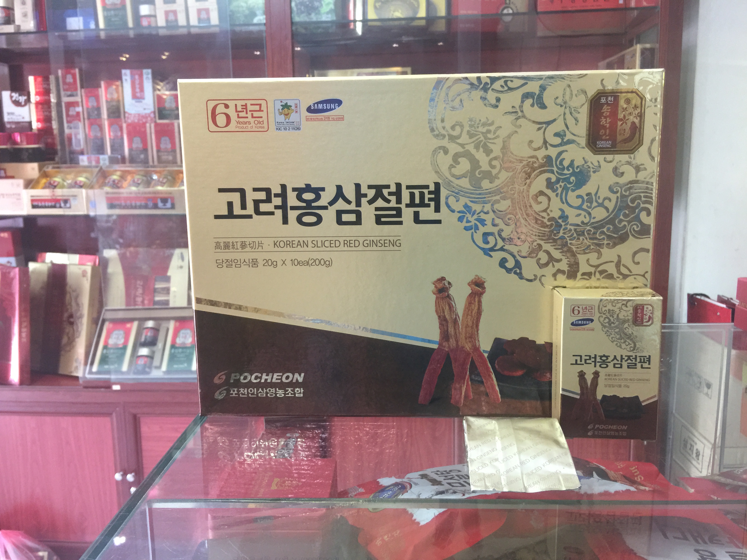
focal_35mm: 29
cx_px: 374
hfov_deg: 61.7
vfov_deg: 48.2
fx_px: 626
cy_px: 280
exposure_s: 1/17
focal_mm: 4.15
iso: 100
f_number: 2.2
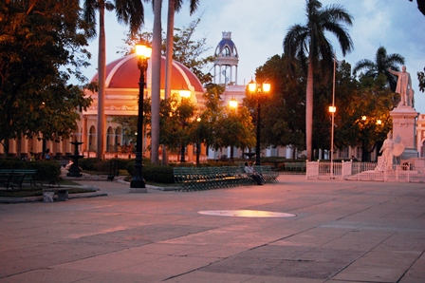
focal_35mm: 82
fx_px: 973
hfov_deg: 24.6
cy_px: 142
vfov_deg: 16.5
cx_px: 212
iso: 800
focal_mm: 55
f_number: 4
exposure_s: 1/25
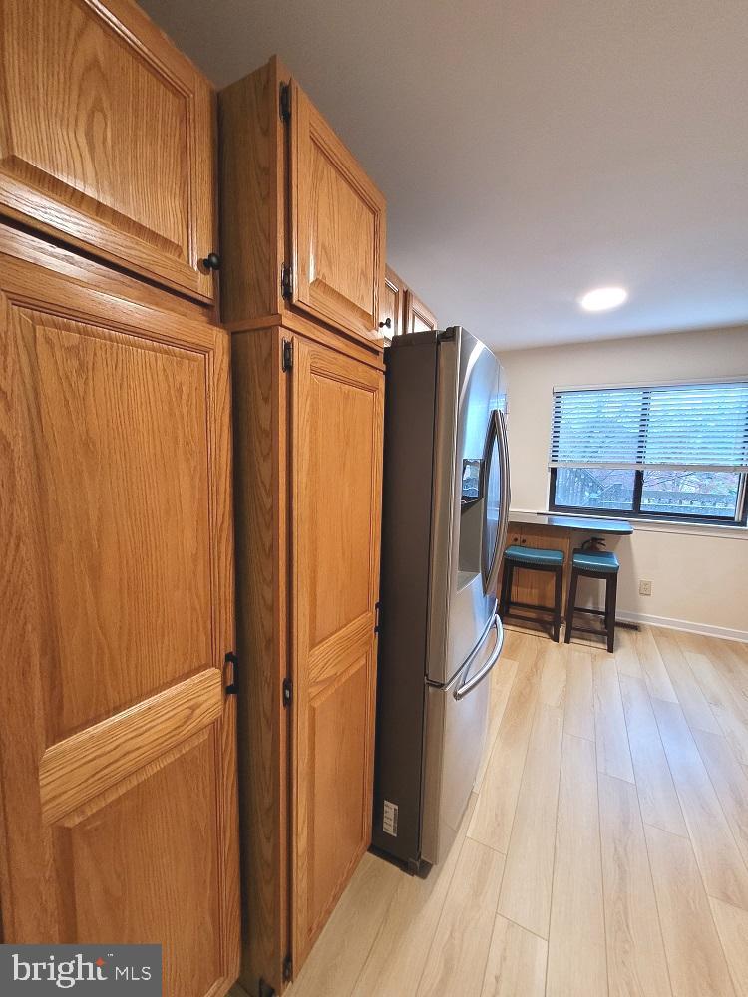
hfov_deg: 89.9
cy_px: 498
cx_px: 374
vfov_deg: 106.2
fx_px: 375
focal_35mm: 13
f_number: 2.2
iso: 320
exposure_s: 1/30
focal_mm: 1.74
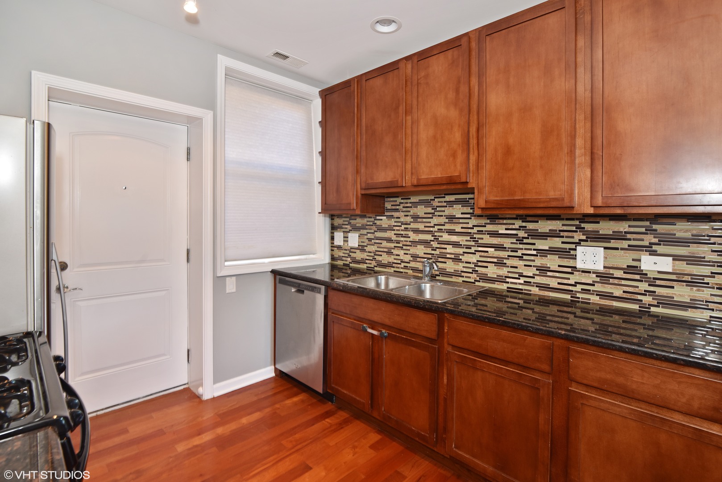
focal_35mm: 16
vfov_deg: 73.8
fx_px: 321
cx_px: 361
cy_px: 241
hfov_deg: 96.7
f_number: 8
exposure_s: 1/5
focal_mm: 16
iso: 200
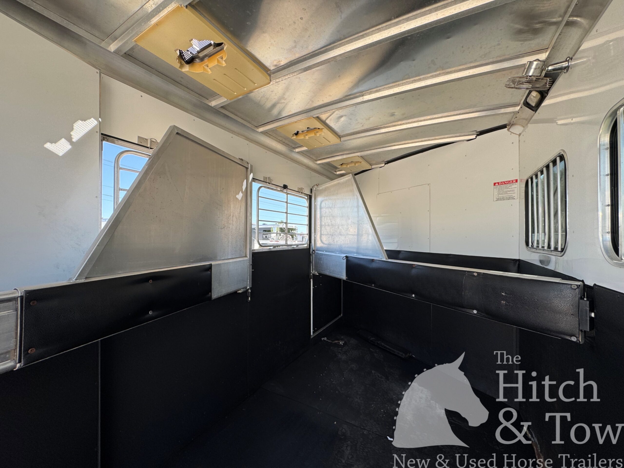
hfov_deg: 102.1
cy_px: 234
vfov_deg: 85.7
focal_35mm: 14
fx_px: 252
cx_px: 312
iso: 40
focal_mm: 2.22
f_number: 2.2
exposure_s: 1/263
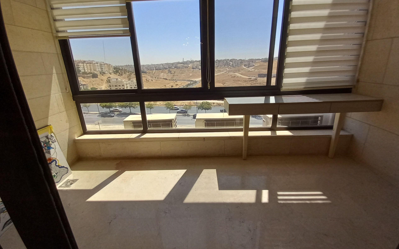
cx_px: 198
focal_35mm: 14
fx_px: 152
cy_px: 116
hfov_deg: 105.3
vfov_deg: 78.5
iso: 40
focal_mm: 1.13
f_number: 2.2
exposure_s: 1/386
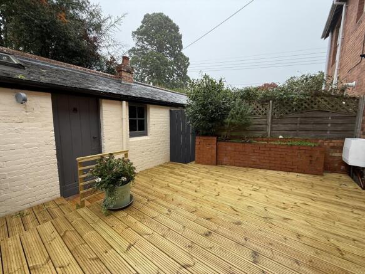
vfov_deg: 85.7
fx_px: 148
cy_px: 137
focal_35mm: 14
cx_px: 182
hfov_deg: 102.1
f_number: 2.2
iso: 80
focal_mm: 2.22
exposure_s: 1/99
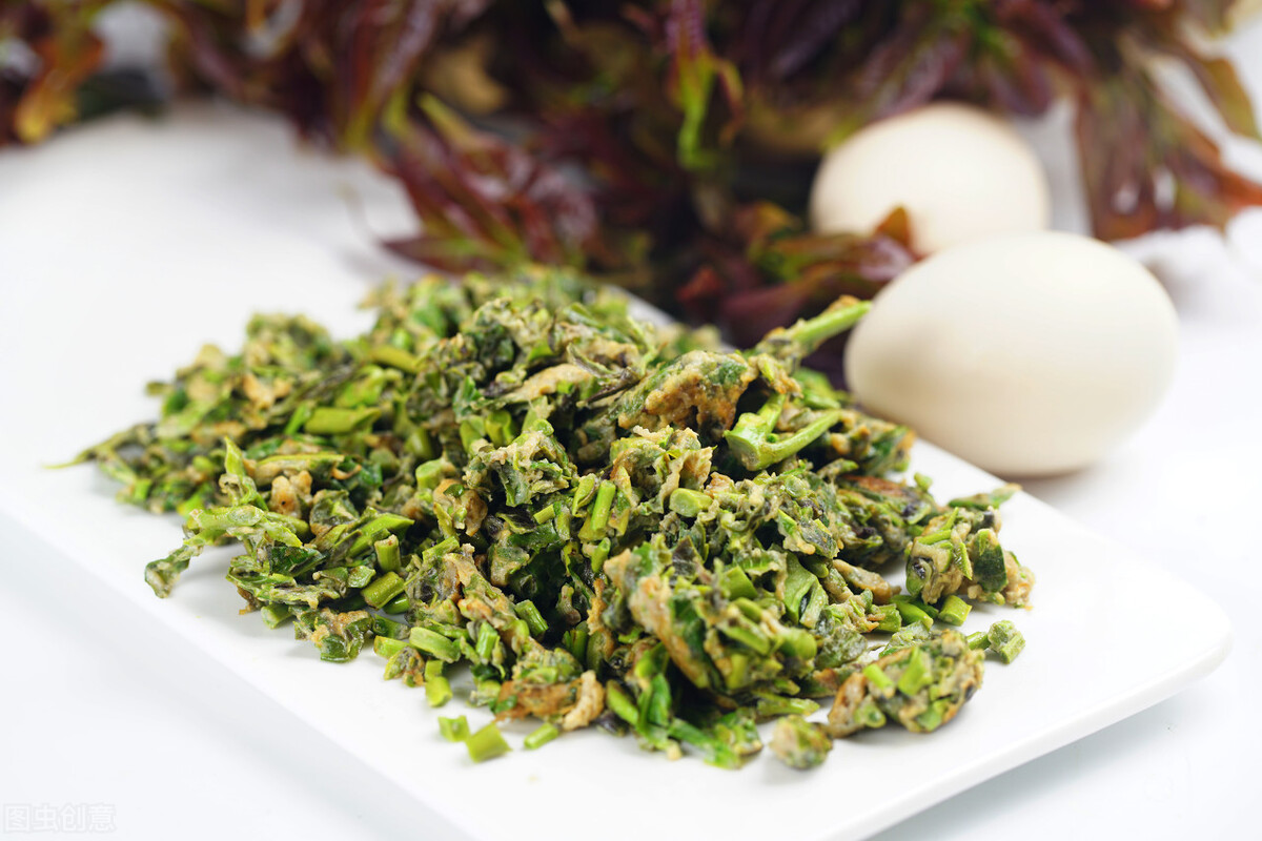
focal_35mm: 100
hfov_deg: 20.4
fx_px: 3505
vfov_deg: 13.7
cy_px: 420
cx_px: 631
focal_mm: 100
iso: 200
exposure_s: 1/15
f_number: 5.6
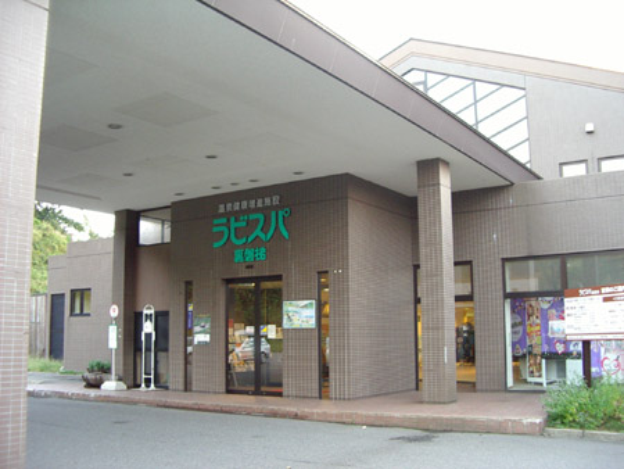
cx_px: 312
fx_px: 685
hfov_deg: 49.0
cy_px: 234
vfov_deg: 37.8
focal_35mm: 38
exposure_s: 1/6
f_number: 2.6
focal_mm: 5.8
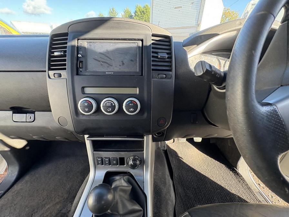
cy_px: 108
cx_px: 144
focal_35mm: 14
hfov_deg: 102.1
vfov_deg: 85.7
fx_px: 117
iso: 200
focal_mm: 2.22
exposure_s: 1/99
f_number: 2.2
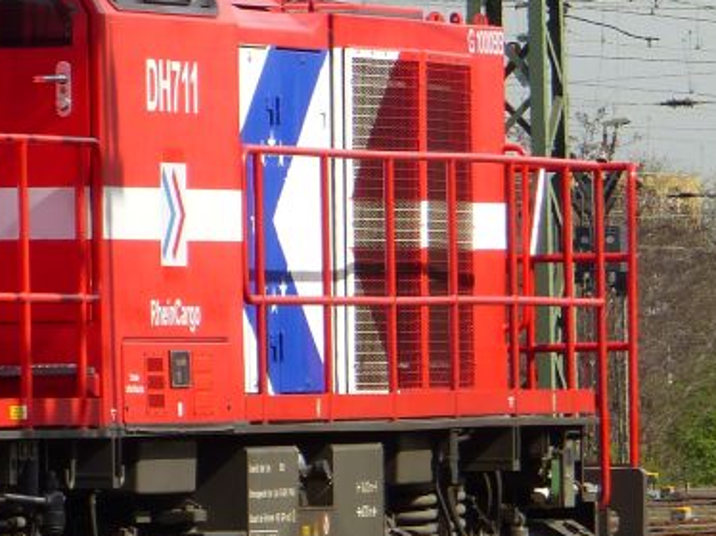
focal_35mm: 771
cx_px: -197
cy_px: 48
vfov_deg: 1.9
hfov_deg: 2.6
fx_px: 15937
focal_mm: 43.3
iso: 100
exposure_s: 1/1000
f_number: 4
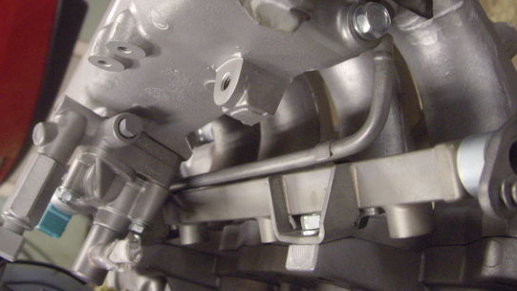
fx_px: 672
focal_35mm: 49
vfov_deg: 24.2
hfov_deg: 42.0
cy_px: 87
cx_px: 221
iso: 400
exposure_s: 1/50
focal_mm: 7.9
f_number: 2.8
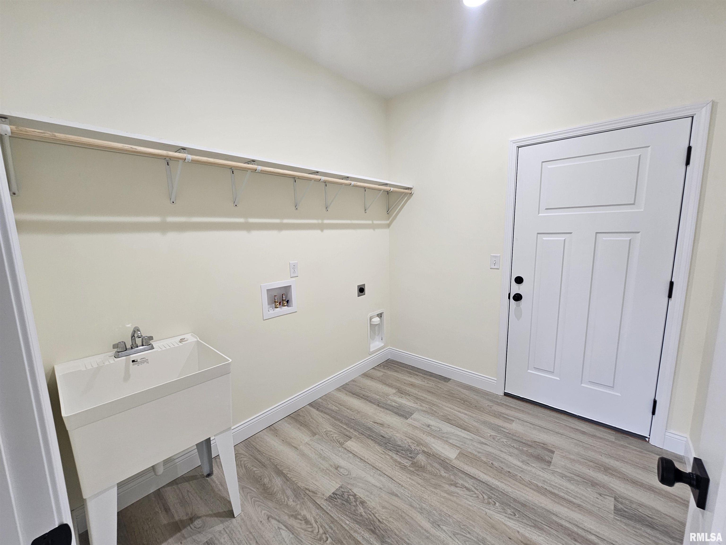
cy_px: 272
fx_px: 273
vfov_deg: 89.9
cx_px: 363
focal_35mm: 13
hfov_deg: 106.2
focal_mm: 2.2
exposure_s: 1/60
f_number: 2.2
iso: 100
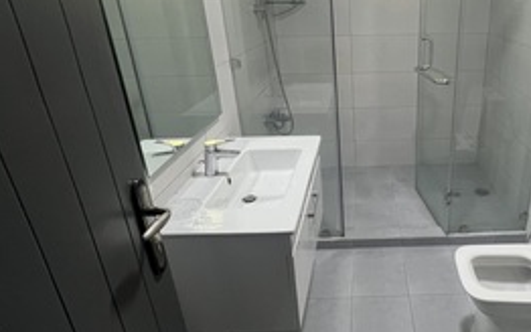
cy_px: 137
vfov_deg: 50.9
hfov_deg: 71.2
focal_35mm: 24
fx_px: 347
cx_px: 378
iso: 125
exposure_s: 1/100
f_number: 1.8
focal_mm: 1.57
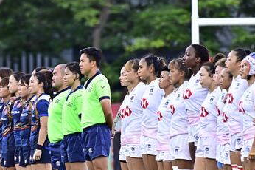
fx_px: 5392
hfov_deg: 2.7
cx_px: 40
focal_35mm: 762
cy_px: 128
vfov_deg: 1.8
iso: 500
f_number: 6.3
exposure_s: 1/320
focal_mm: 440
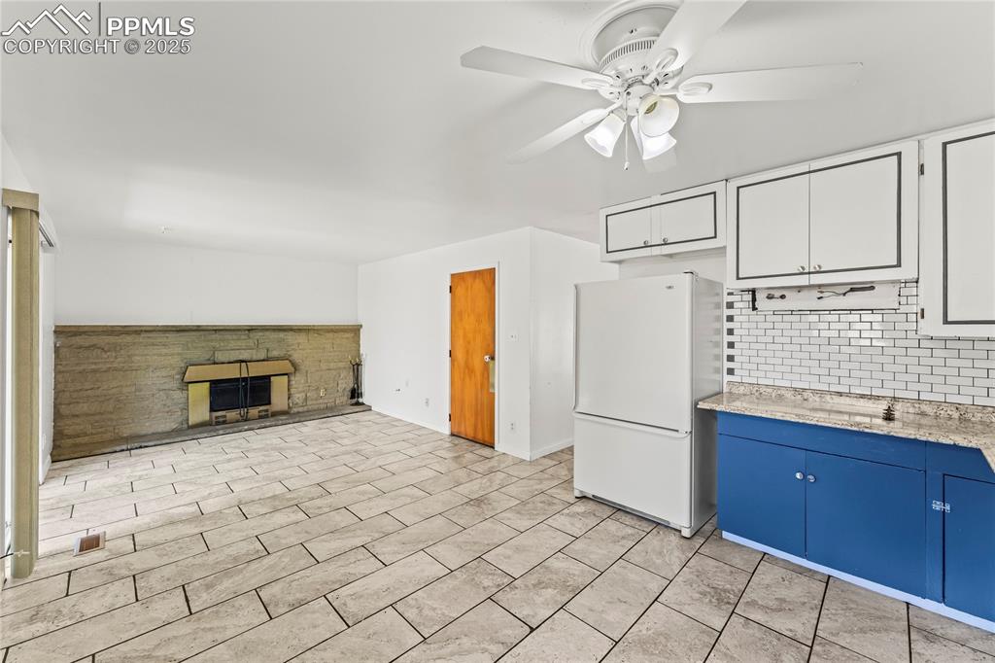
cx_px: 498
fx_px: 387
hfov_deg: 104.3
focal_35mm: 14
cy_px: 332
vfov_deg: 81.2
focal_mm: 14
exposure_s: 1/2.5
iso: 500
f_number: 8
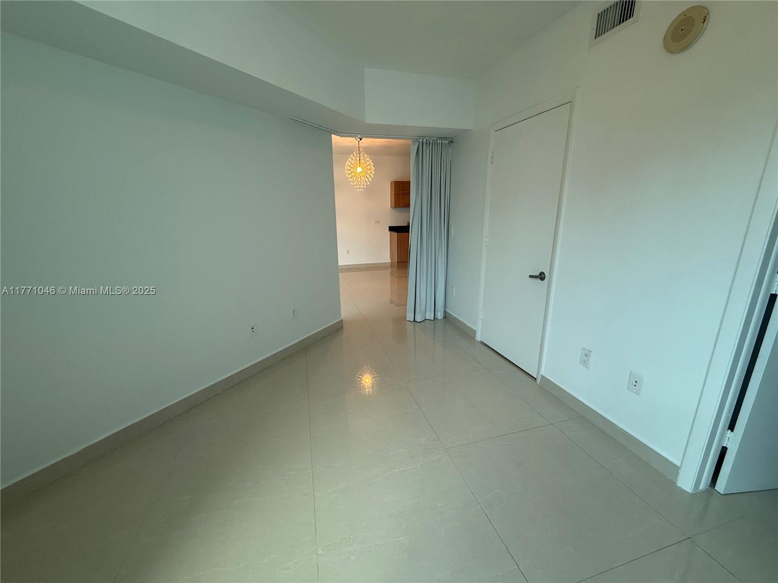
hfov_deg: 102.1
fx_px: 315
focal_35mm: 14
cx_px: 389
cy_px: 292
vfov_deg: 85.7
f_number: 2.2
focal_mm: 2.22
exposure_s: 1/60
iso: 200
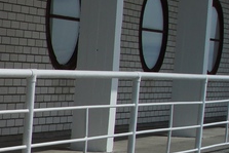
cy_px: 218
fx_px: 923
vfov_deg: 9.3
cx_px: -378
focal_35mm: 145
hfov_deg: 11.1
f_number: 7.1
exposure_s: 1/1250
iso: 100
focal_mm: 18
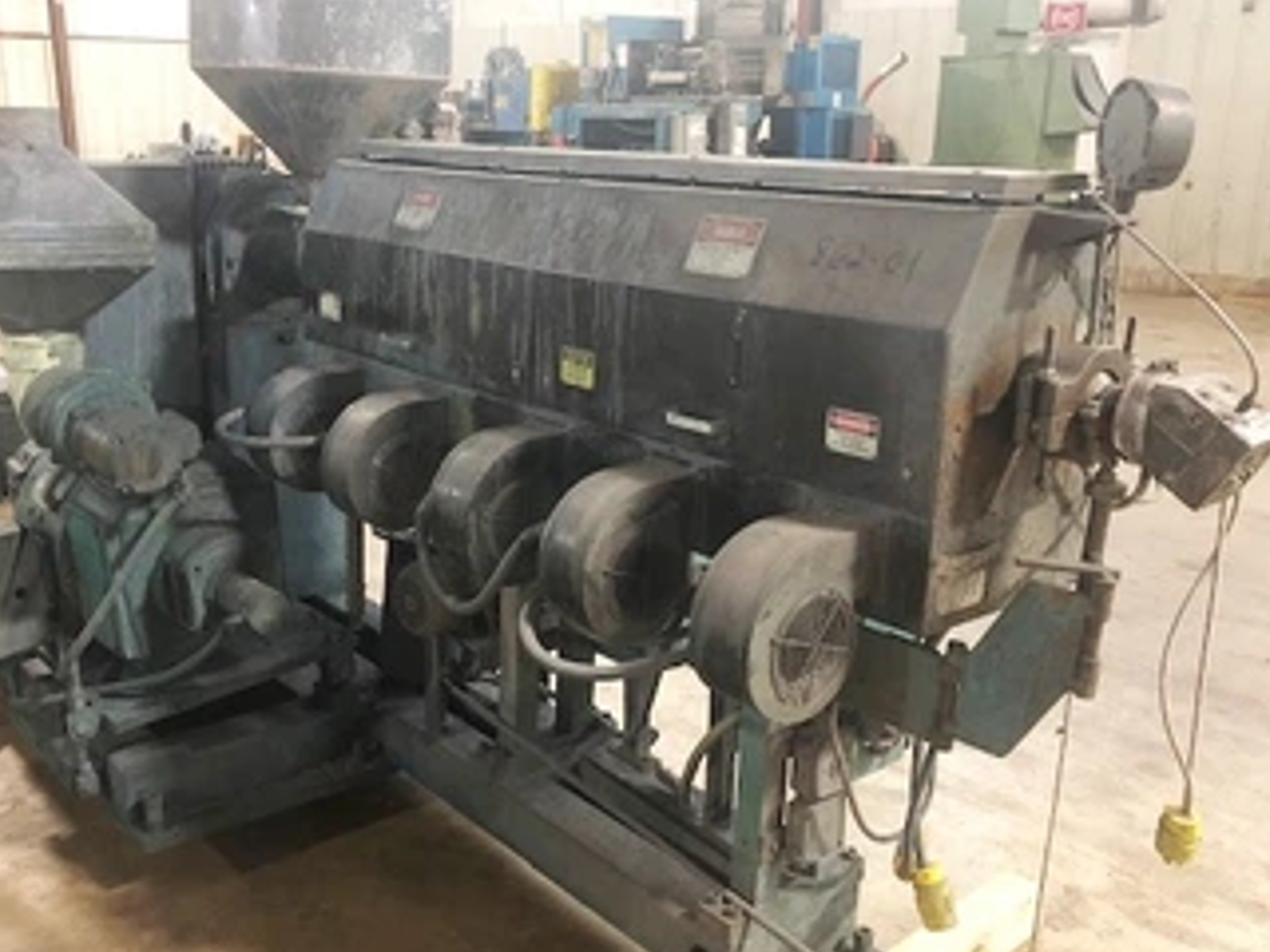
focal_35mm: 35
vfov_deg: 40.7
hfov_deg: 52.5
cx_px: 552
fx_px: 1284
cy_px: 464
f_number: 1.8
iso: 100
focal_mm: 4
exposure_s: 1/6
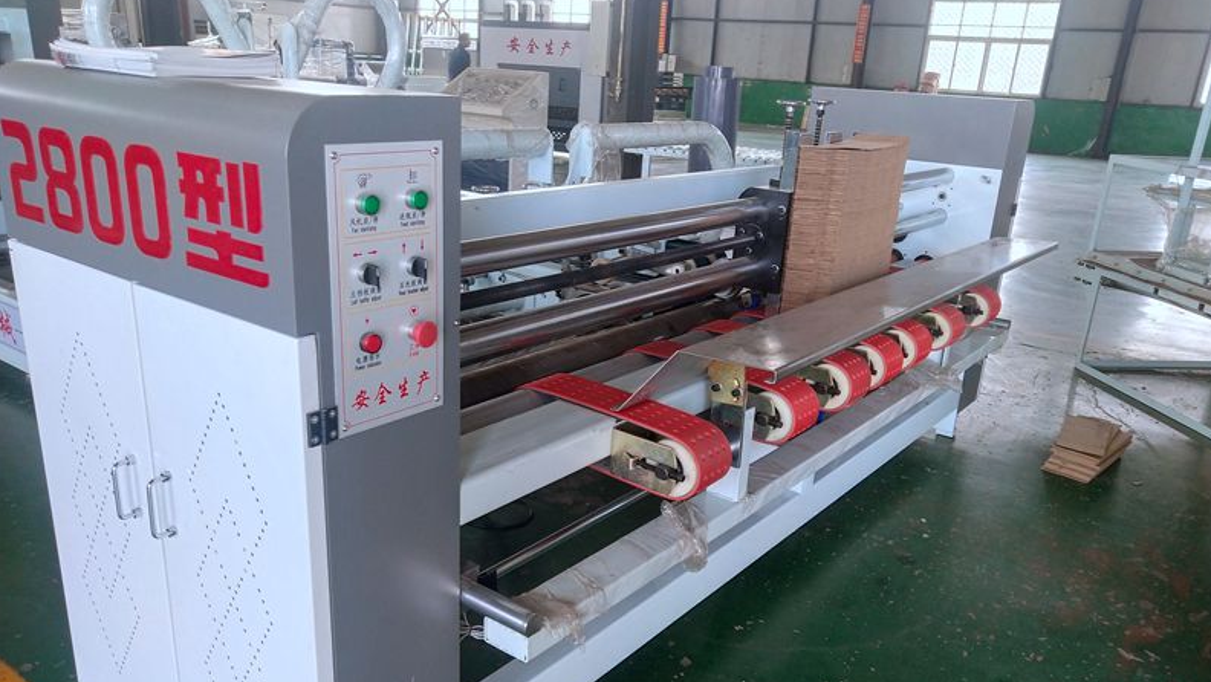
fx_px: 1060
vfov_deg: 35.6
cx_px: 610
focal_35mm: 33
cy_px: 399
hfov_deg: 59.5
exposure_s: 1/100
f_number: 1.8
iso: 135
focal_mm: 3.95
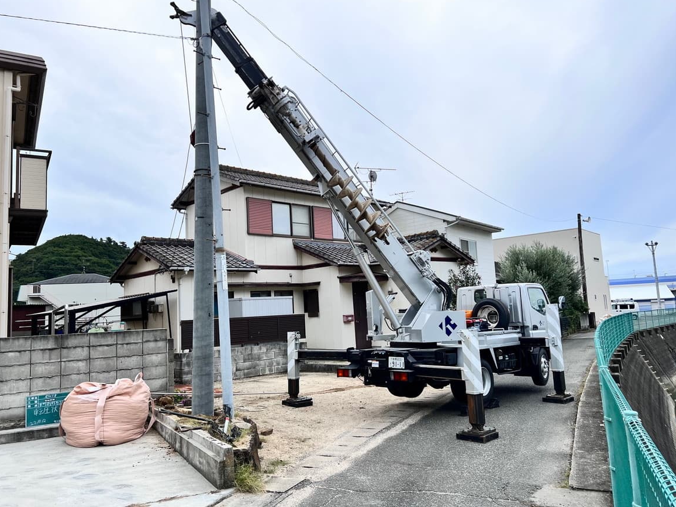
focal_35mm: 27
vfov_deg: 51.3
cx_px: 329
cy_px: 247
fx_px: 527
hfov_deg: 65.3
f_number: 1.5
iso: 50
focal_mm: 5.7
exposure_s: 1/5587
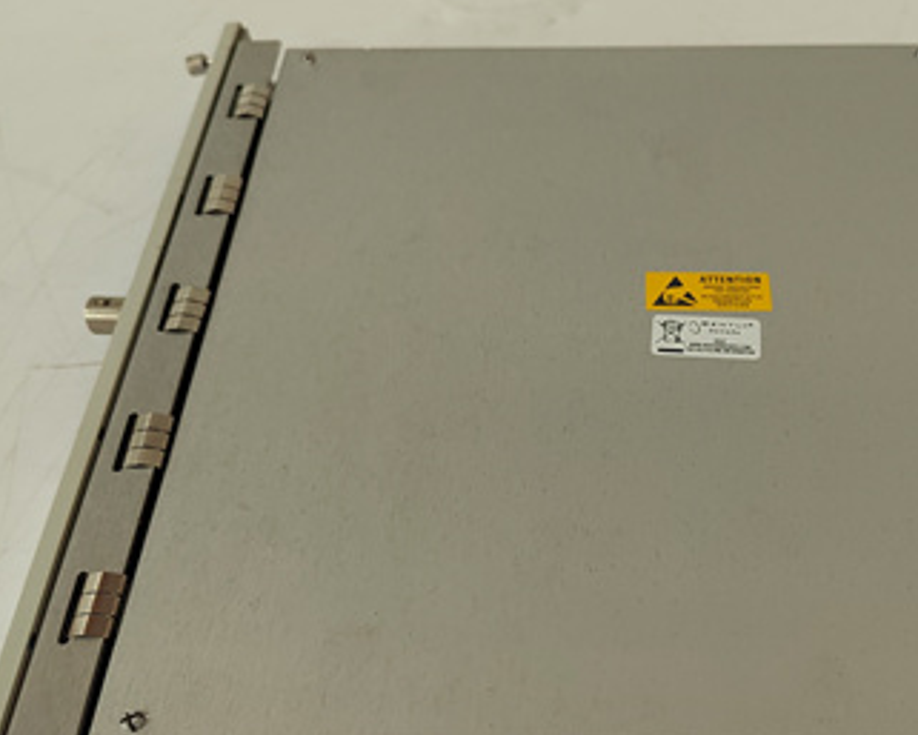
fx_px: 951
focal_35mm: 35
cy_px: 482
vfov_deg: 41.8
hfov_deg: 50.8
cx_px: 589
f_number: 1.9
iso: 2253
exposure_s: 1/120
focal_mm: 5.52
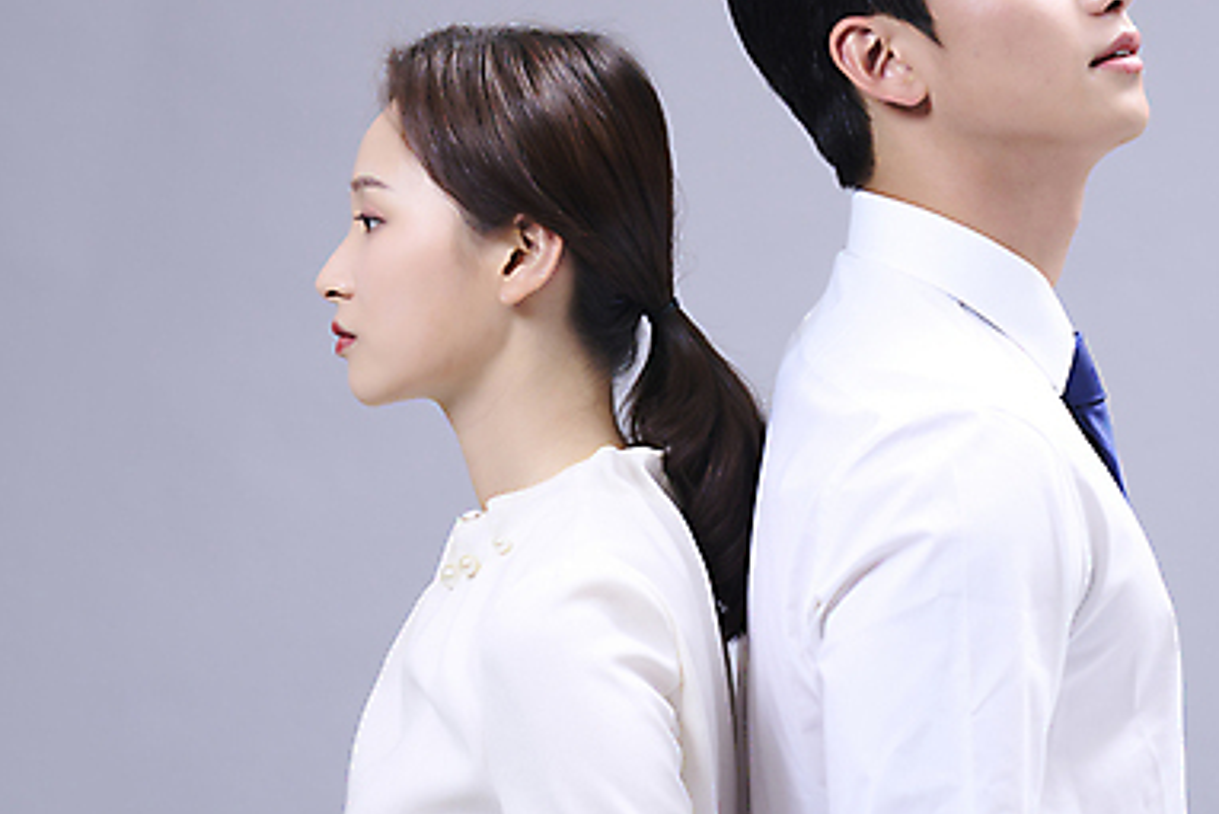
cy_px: 348
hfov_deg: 18.6
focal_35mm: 110
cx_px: 763
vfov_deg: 12.5
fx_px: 3726
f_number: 8
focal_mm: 70
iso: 160
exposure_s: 1/125
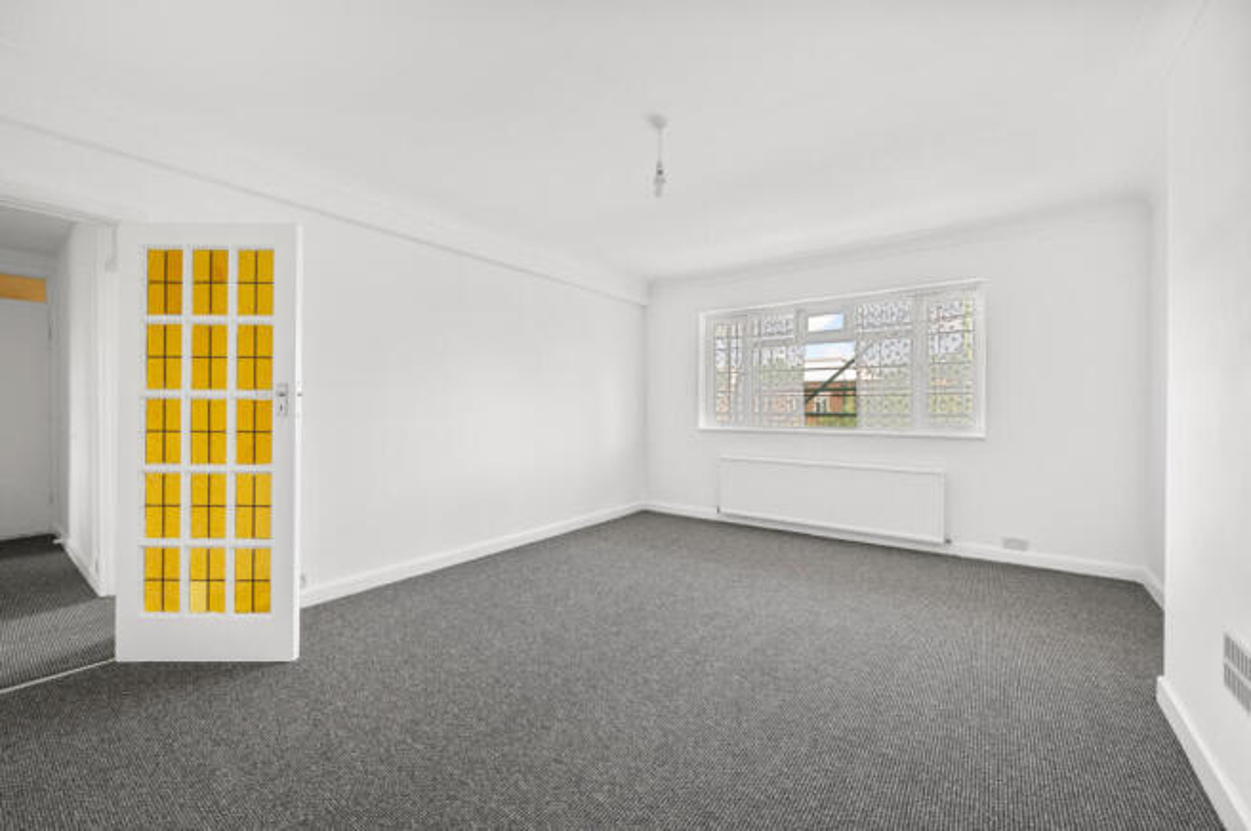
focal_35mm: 14
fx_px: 486
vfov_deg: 81.1
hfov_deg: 104.3
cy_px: 416
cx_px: 626
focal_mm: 14
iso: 200
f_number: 16
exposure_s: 1.3
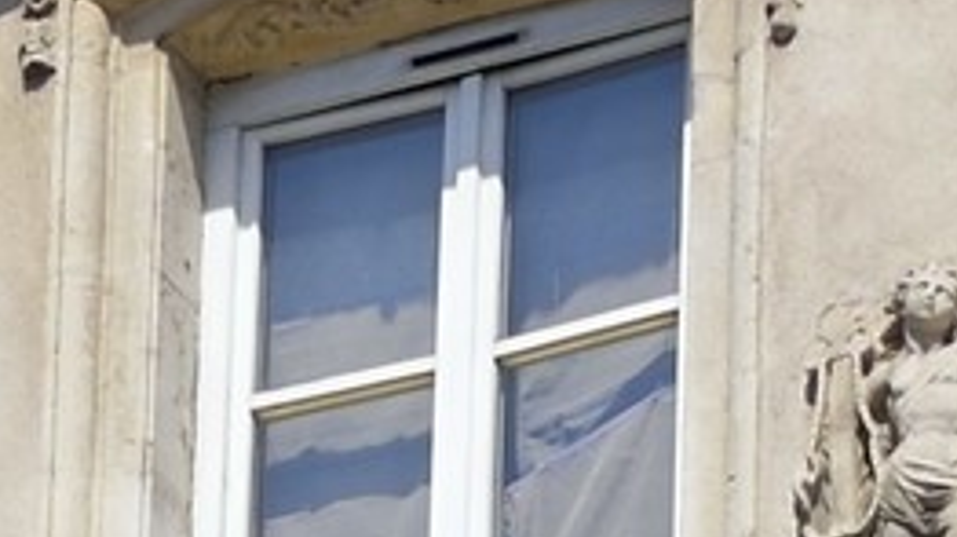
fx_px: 9257
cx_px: 983
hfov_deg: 5.9
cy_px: 2663
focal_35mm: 365
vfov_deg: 3.1
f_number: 13
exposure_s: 1/250
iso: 200
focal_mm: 38
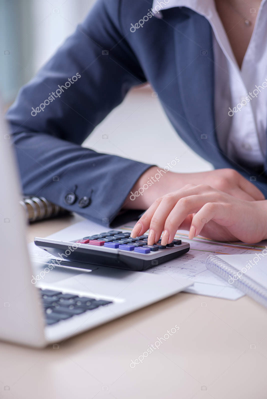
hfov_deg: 13.1
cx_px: 134
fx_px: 1166
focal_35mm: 105
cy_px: 200
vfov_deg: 19.4
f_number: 5
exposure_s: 1/100
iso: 100
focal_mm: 105
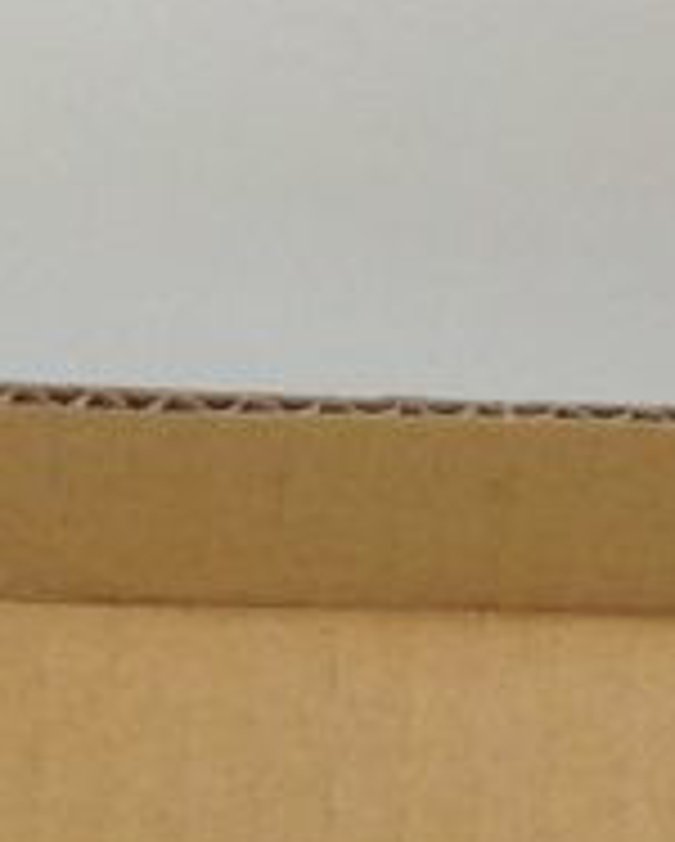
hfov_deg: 6.9
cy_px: 1914
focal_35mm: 220
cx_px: -364
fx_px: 5485
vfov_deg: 8.2
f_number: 2.4
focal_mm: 4.12
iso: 50
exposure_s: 1/230
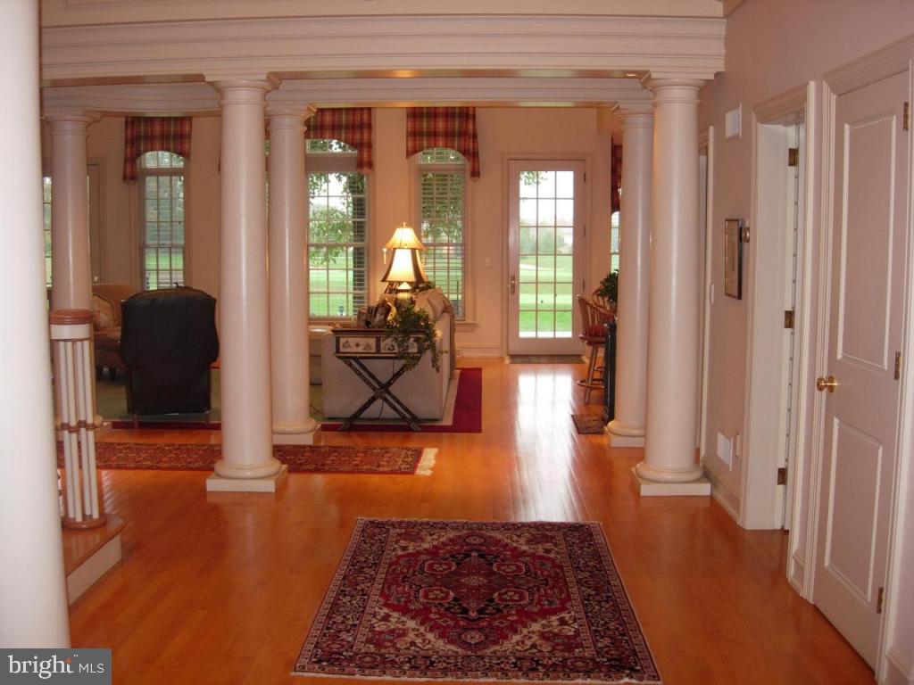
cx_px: 457
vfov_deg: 37.7
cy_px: 342
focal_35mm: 38
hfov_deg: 49.0
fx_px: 1003
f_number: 2.8
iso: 79
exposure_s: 1/23.9
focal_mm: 7.8
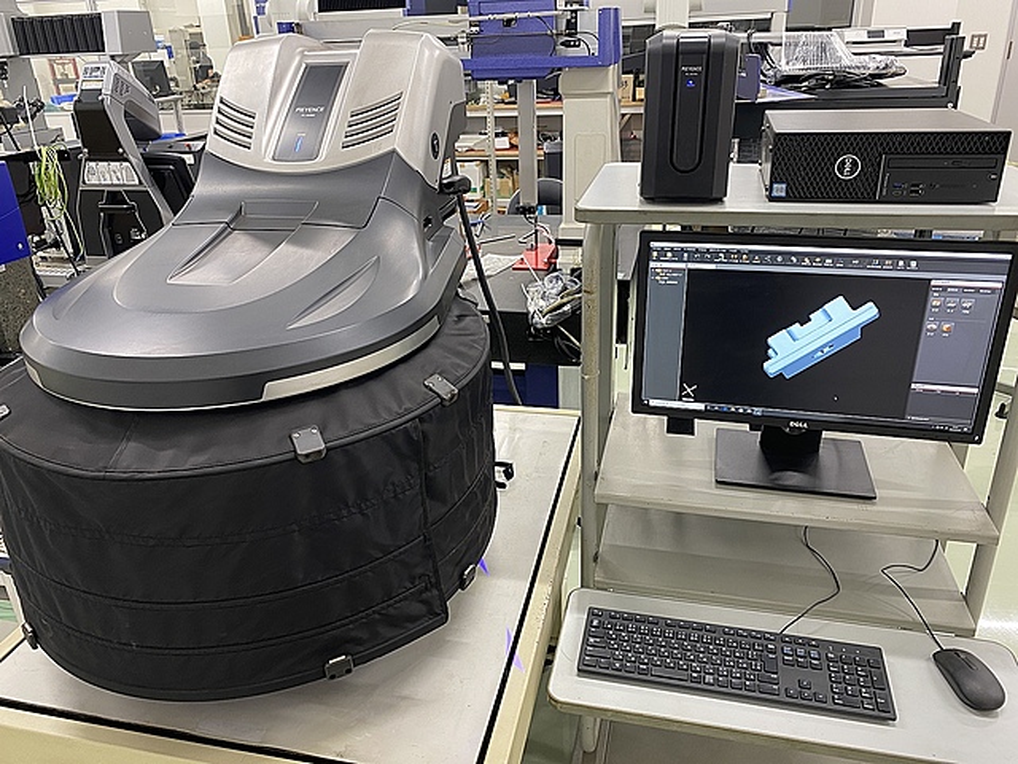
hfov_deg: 67.3
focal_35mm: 26
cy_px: 382
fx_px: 765
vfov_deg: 53.1
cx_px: 509
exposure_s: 1/50
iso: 100
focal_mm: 4.25
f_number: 1.8
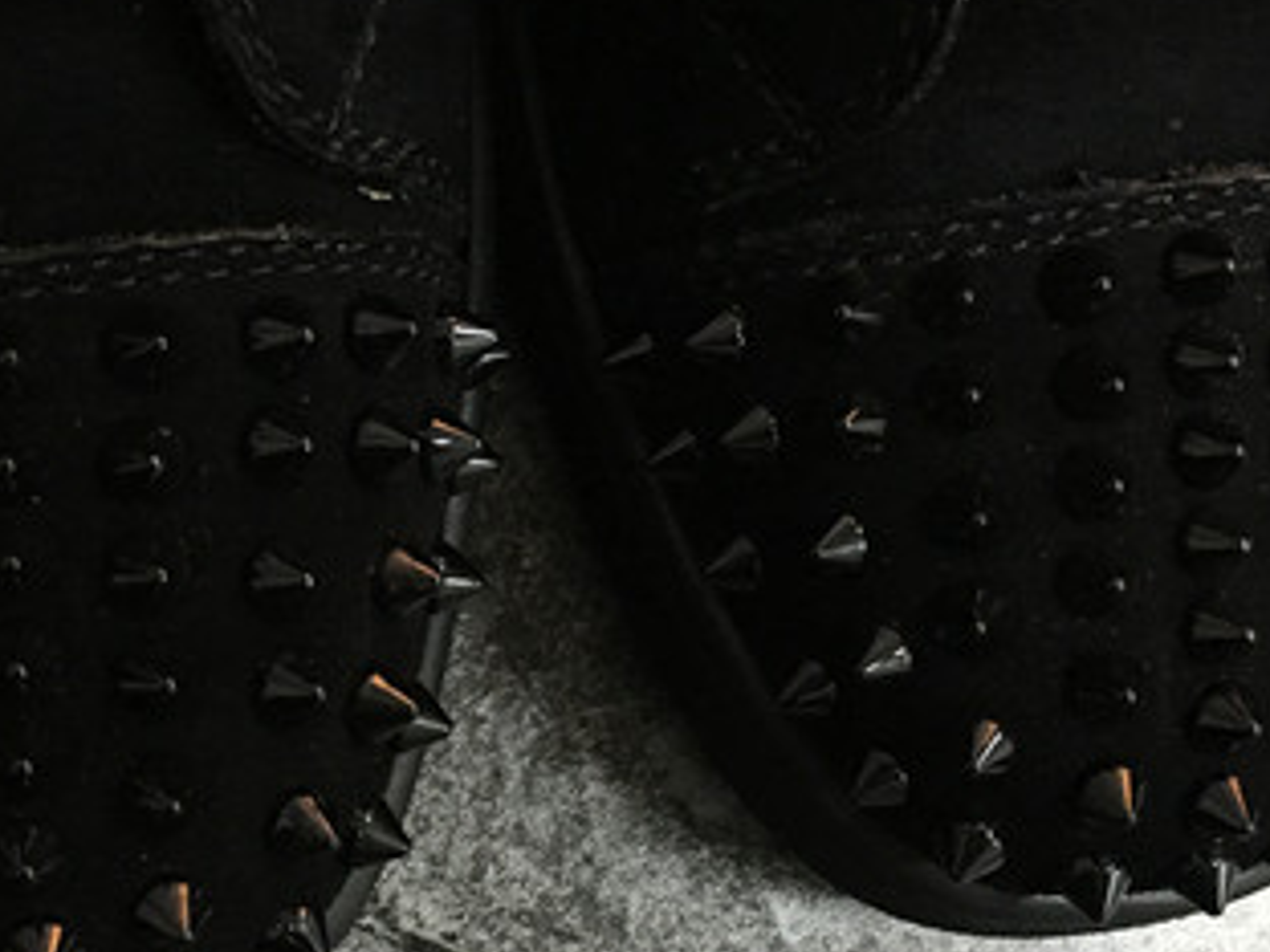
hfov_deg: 29.6
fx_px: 2385
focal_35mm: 65
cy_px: 551
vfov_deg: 22.6
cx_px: 431
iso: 100
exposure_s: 1/17
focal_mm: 4.15
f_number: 2.2
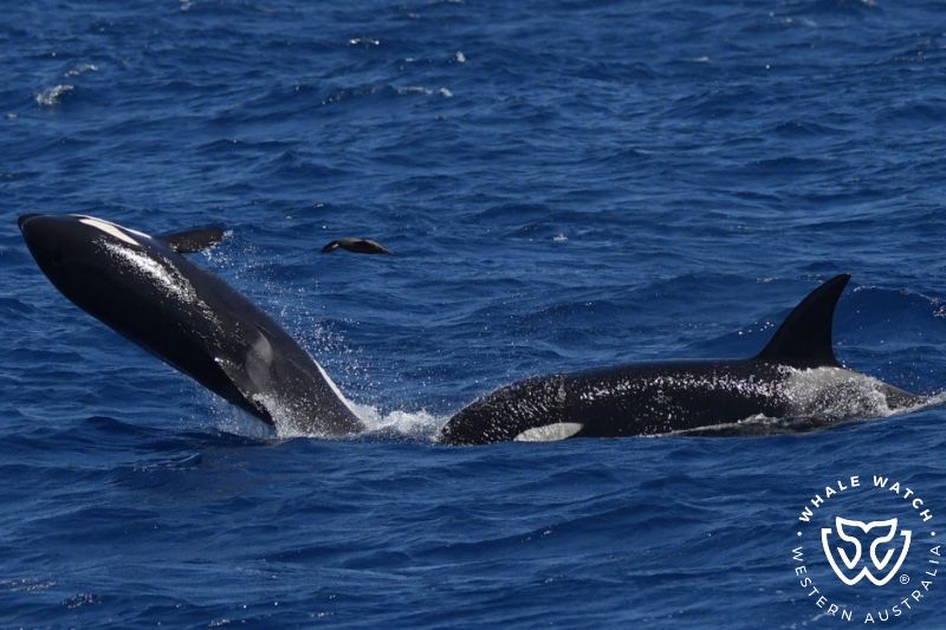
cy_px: 315
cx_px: 473
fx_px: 4910
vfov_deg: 7.3
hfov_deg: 11.0
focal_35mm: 187
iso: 640
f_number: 5.6
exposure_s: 1/8000
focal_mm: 186.9
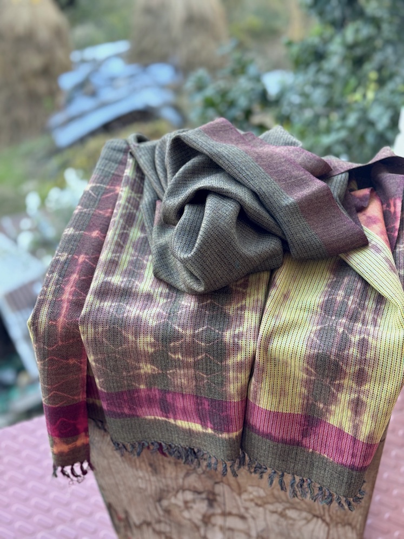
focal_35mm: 48
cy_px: 270
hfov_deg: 30.3
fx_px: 747
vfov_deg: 39.7
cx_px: 202
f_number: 1.78
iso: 100
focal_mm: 6.76
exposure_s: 1/70
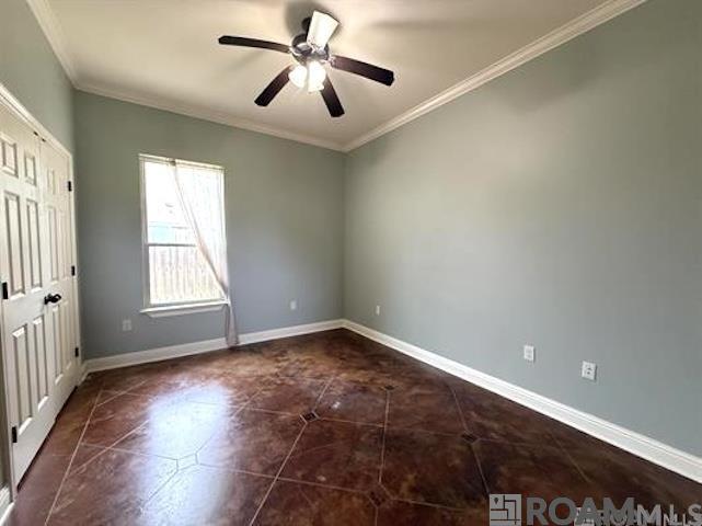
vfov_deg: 85.6
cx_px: 351
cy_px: 263
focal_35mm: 14
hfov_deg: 102.1
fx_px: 284
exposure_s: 1/120
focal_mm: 2.22
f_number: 2.2
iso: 400
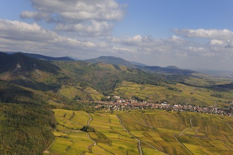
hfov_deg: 41.1
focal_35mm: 48
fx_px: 311
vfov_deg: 28.1
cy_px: 78
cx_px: 116
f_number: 8
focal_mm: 48
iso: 200
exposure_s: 1/640
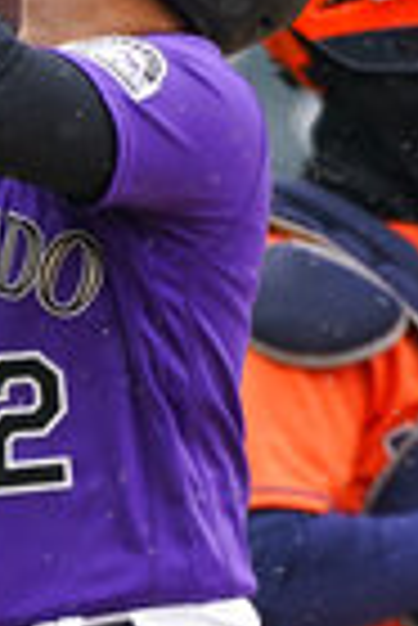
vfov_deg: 0.9
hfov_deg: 0.6
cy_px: 806
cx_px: 52
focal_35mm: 2205
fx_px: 38306
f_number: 4
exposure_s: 1/1600
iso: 500
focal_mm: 600
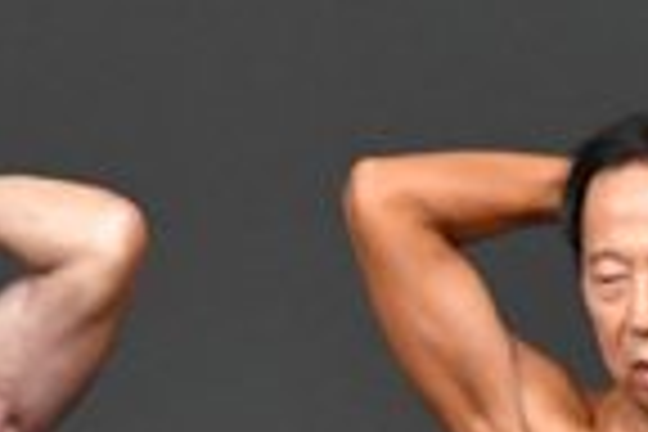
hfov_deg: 1.1
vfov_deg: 0.7
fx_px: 33369
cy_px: 999
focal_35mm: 1854
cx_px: 367
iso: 4000
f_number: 5.6
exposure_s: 1/400
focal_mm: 230
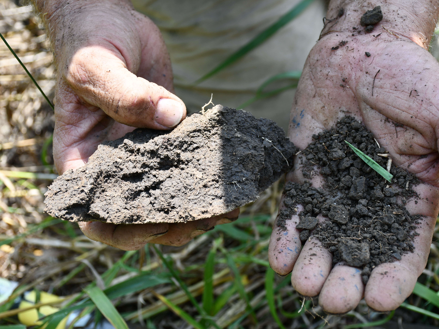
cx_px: 243
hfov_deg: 29.8
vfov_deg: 22.6
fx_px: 824
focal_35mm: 65
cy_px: 164
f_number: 6.3
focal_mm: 40
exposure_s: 1/250
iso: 200
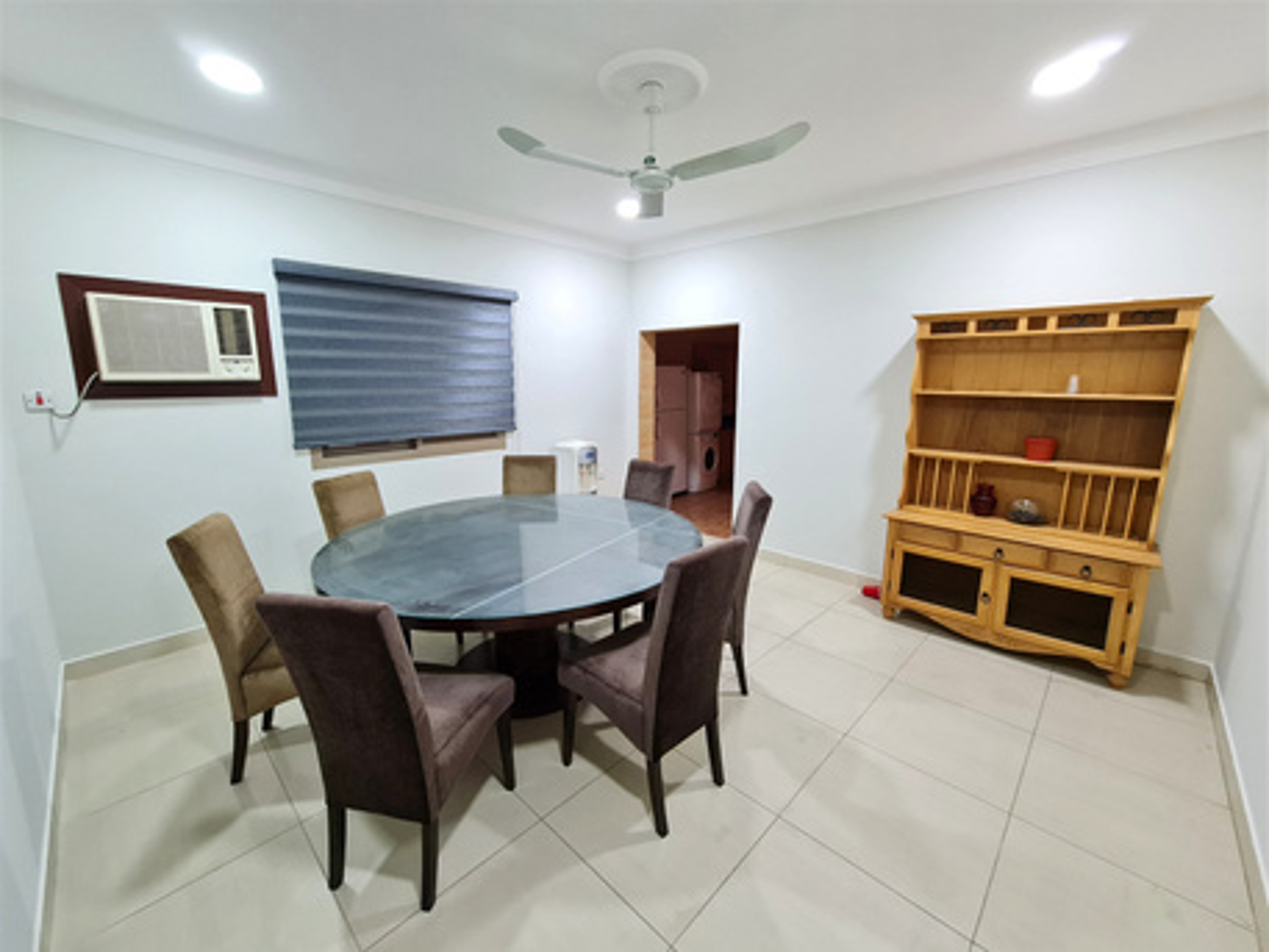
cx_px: 634
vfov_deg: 89.9
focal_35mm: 13
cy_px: 476
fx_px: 477
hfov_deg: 106.2
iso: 320
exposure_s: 1/50
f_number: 2.2
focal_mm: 2.2
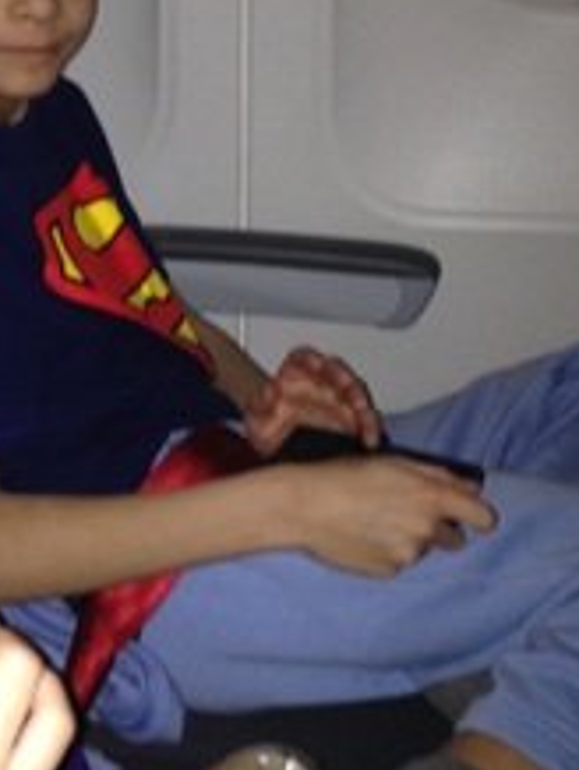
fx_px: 1714
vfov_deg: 25.2
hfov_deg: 18.7
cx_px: 14
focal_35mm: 77
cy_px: 297
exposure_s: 1/16
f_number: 2.4
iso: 125
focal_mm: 4.28
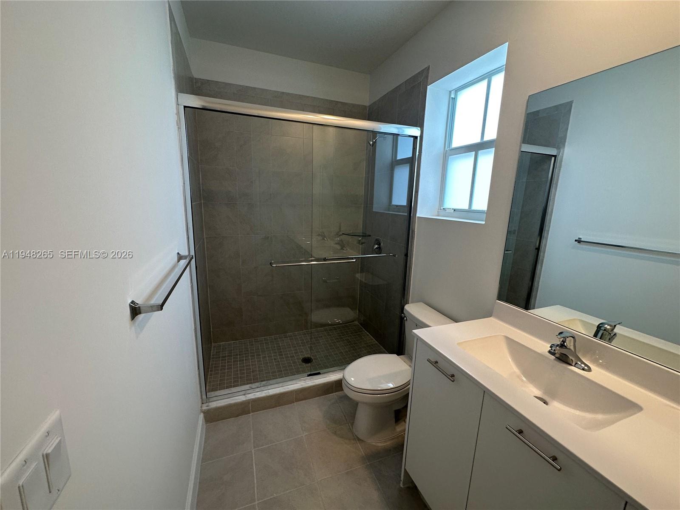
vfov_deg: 85.7
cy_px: 255
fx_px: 275
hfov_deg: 102.1
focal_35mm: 14
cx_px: 340
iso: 125
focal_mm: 2.22
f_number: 2.2
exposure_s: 1/120
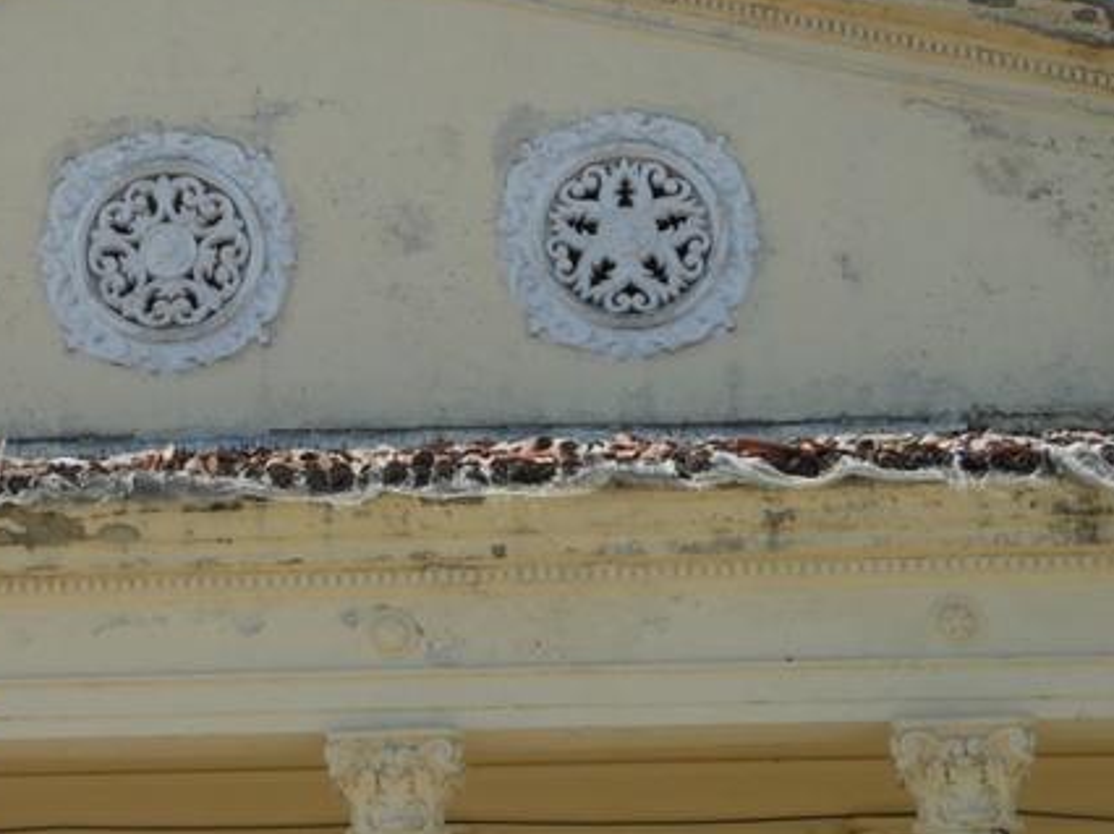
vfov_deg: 11.9
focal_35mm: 124
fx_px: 3988
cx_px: 131
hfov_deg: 15.7
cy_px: 167
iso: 100
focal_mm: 11.7
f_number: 4.3
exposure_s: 1/800
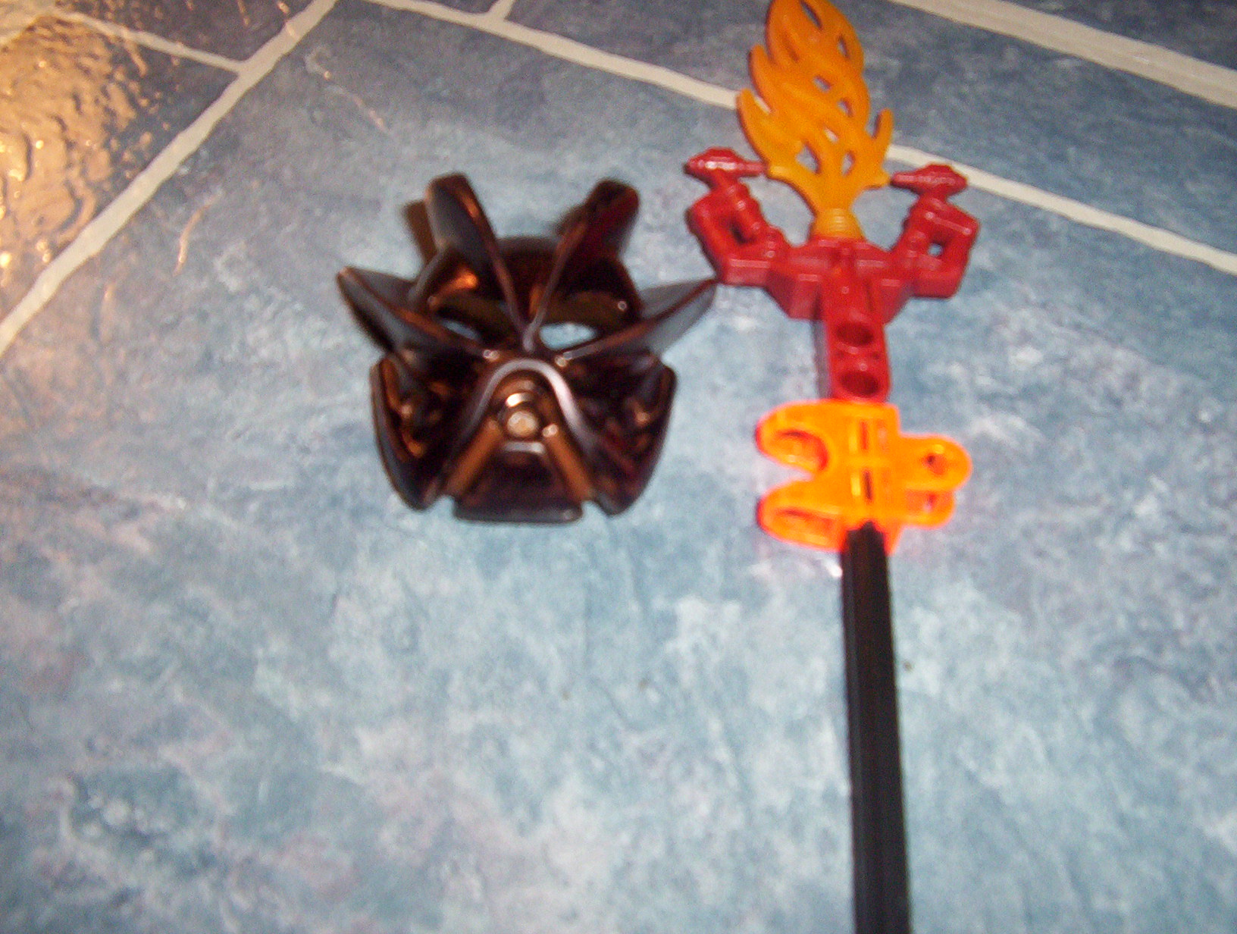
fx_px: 1397
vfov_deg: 37.0
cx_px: 618
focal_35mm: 39
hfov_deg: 47.8
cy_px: 467
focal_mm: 5.26
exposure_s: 1/60
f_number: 3.84
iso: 140
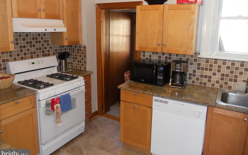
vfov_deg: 43.0
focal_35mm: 29
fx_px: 196
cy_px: 65
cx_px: 125
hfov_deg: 64.6
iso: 200
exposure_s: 1/25
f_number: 3.2
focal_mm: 4.9
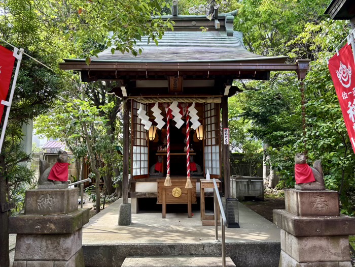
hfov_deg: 67.3
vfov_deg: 53.1
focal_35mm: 26
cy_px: 134
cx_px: 178
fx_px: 267
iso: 50
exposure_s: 1/121
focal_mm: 5.96
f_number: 1.6
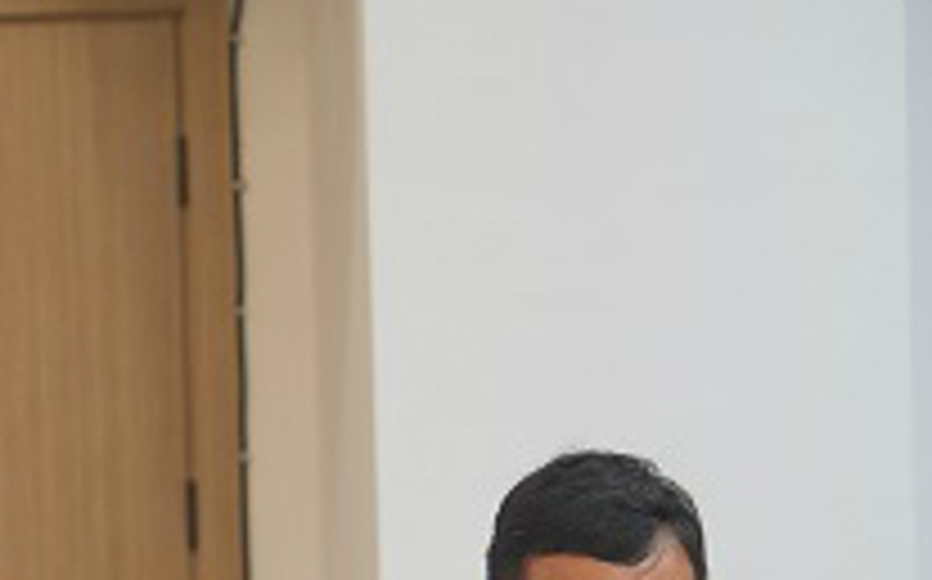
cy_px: 868
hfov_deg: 9.9
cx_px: -266
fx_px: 5254
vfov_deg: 6.3
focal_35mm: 207
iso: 1000
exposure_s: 1/160
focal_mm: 70
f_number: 3.2
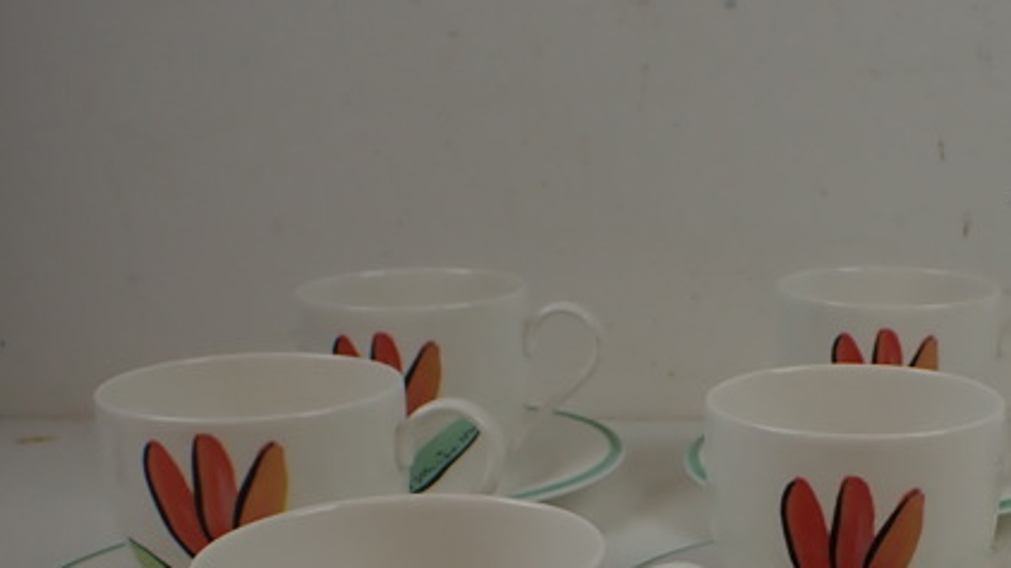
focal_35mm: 62
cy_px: 673
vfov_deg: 18.4
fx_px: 1661
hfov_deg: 32.5
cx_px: 867
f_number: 2.3
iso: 100
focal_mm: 5.4
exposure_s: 1/125
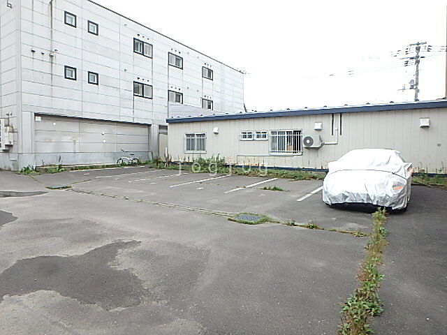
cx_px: 224
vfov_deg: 63.4
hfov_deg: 79.0
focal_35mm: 21
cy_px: 168
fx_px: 271
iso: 125
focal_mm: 3.7
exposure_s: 1/320
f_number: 3.5
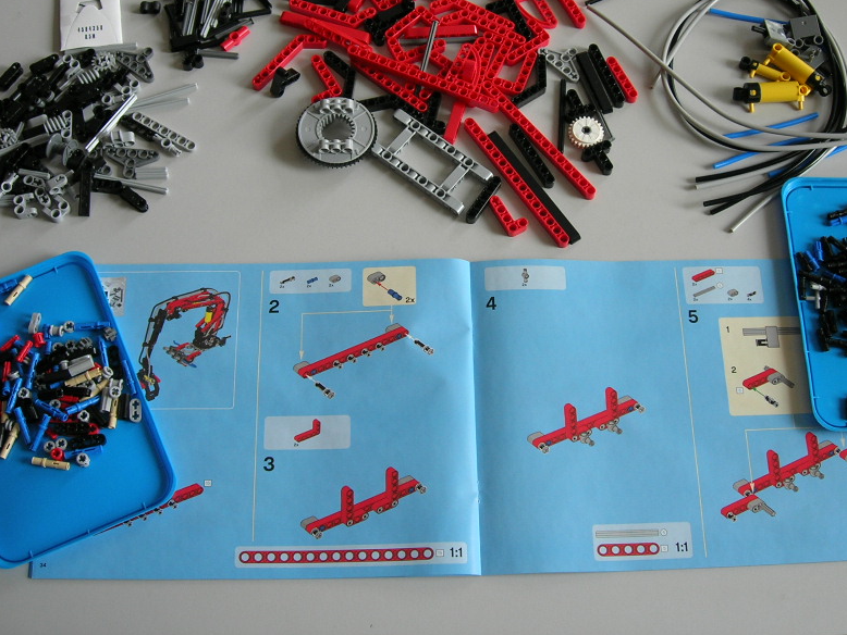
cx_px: 486
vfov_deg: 29.0
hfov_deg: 38.1
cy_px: 219
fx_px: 1224
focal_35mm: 50
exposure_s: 1/19.4
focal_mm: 7.8
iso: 64
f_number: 2.8
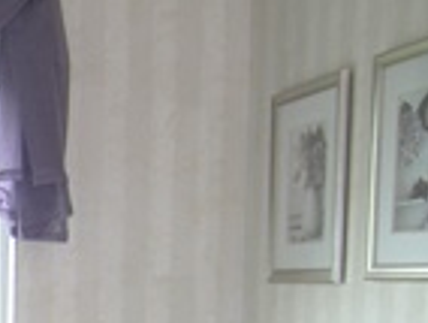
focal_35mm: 108
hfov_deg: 14.5
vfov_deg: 13.0
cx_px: -470
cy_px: 477
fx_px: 1338
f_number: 2.8
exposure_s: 1/100
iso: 50
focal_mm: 5
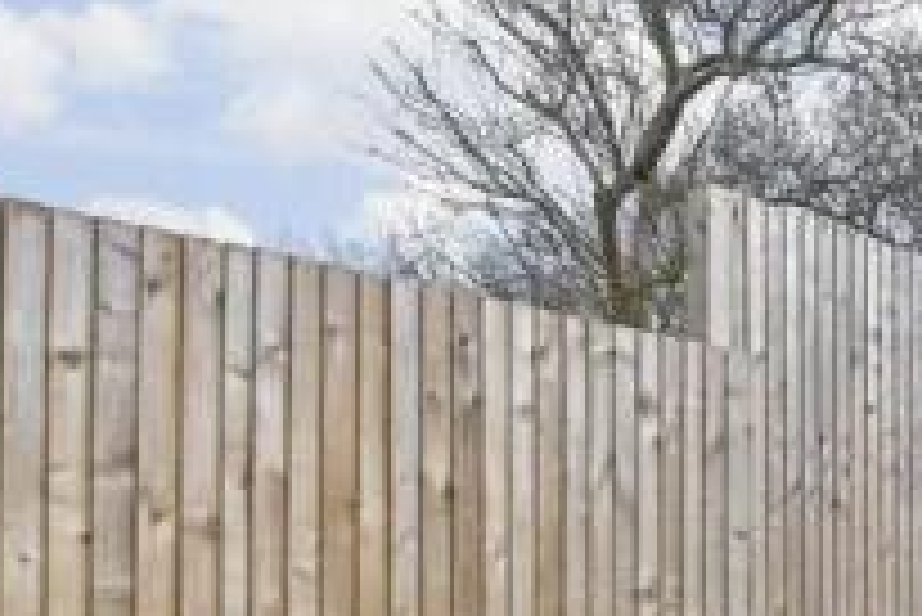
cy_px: 645
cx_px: 1046
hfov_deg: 34.6
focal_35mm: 48
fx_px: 1230
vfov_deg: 26.3
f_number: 8
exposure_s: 1/60
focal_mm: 10
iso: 250
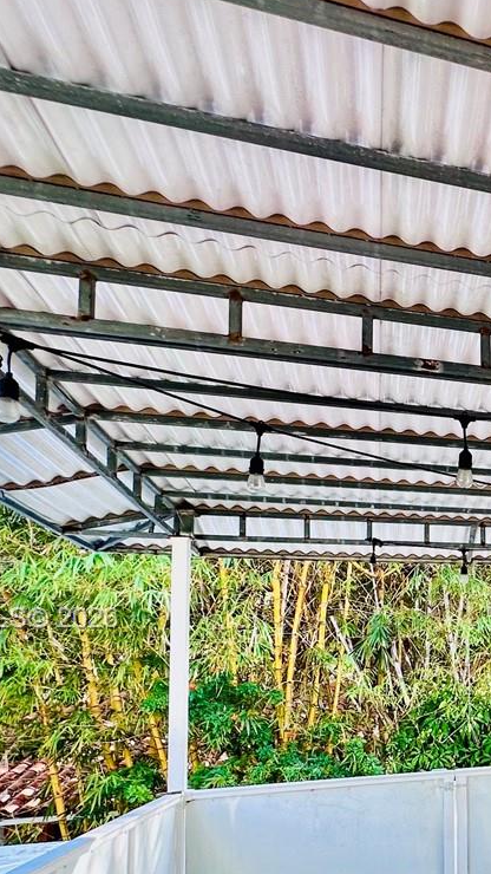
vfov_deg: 57.4
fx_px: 764
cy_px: 620
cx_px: 695
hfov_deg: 27.3
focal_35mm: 33
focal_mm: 2.22
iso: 40
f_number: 2.2
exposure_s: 1/112
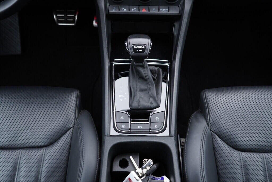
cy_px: 91
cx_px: 136
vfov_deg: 36.9
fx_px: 272
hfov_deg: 53.1
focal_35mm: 36
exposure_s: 1/40
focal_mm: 24
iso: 250
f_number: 2.8
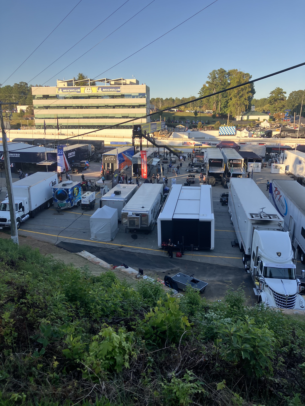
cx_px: 152
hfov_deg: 49.7
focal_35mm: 28
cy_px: 203
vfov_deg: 63.4
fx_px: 329
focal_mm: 3.99
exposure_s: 1/639
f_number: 1.8
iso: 32
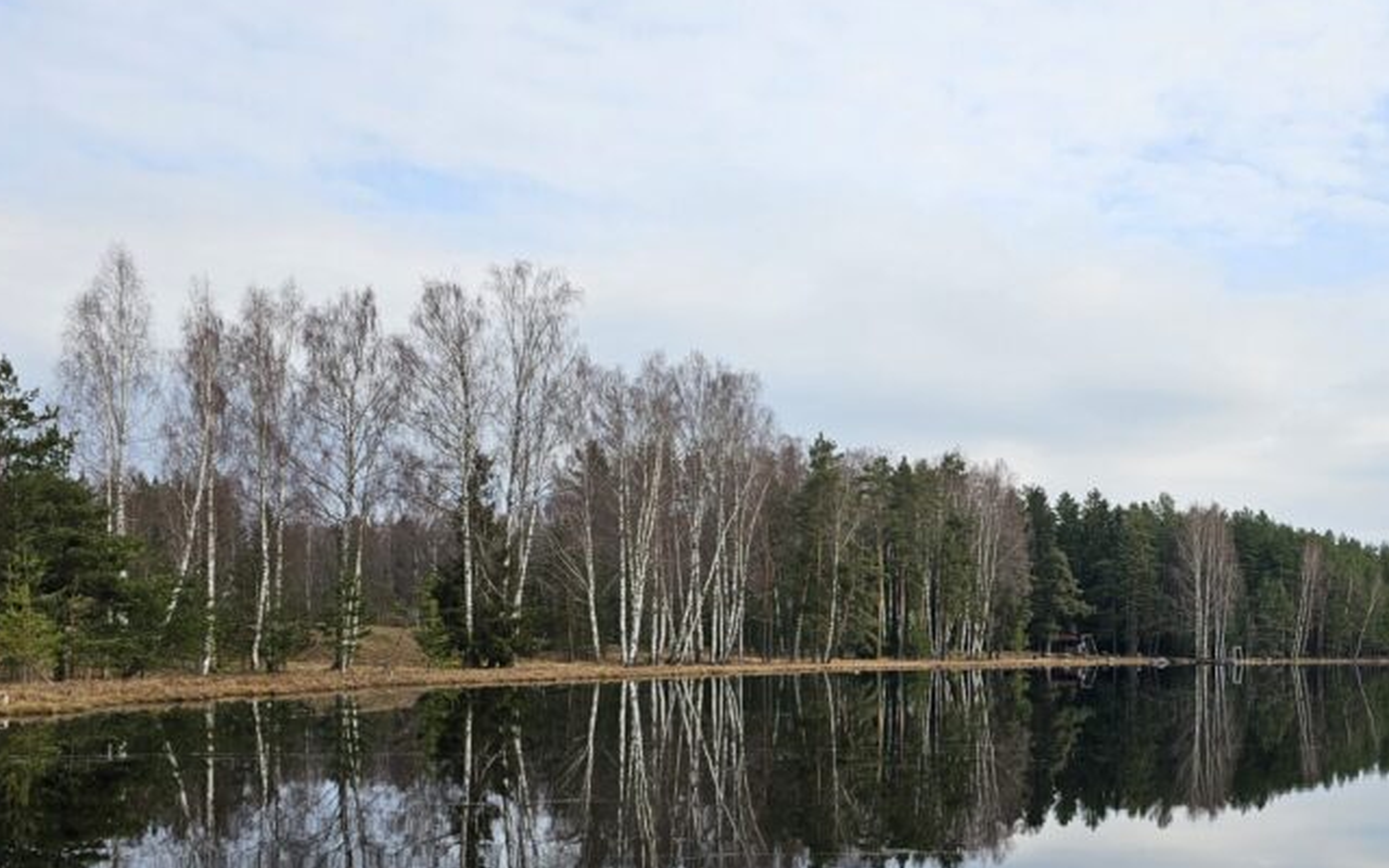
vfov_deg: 32.1
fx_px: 1476
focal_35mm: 39
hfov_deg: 49.4
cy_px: 666
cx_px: 946
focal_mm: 6.3
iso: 10
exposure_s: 1/650
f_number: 1.7
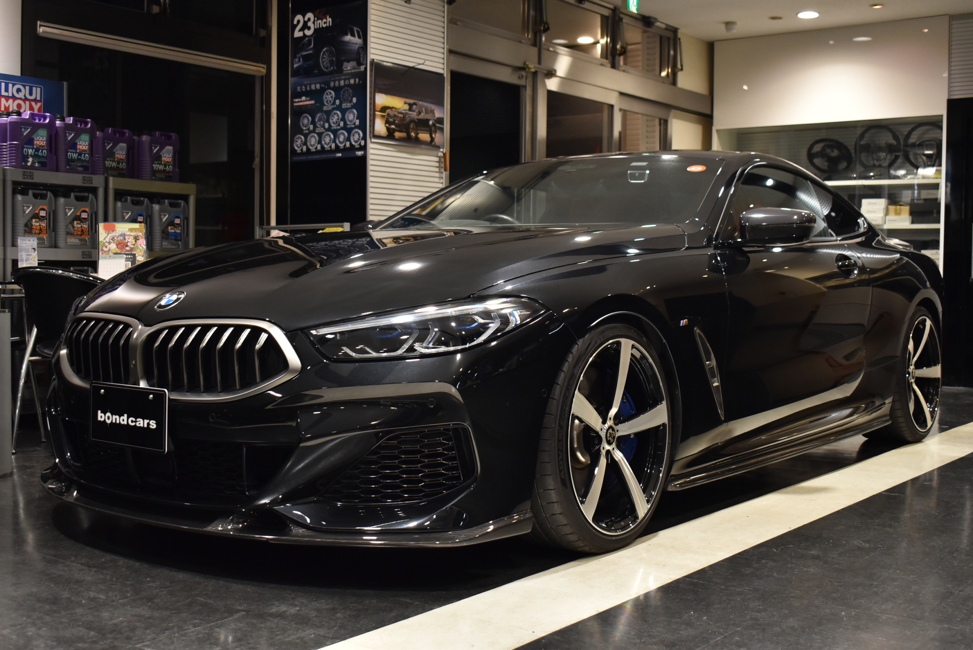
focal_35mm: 42
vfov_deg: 31.9
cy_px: 325
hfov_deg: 46.4
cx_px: 486
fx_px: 1136
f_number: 4.2
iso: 1000
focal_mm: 28
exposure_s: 1/50
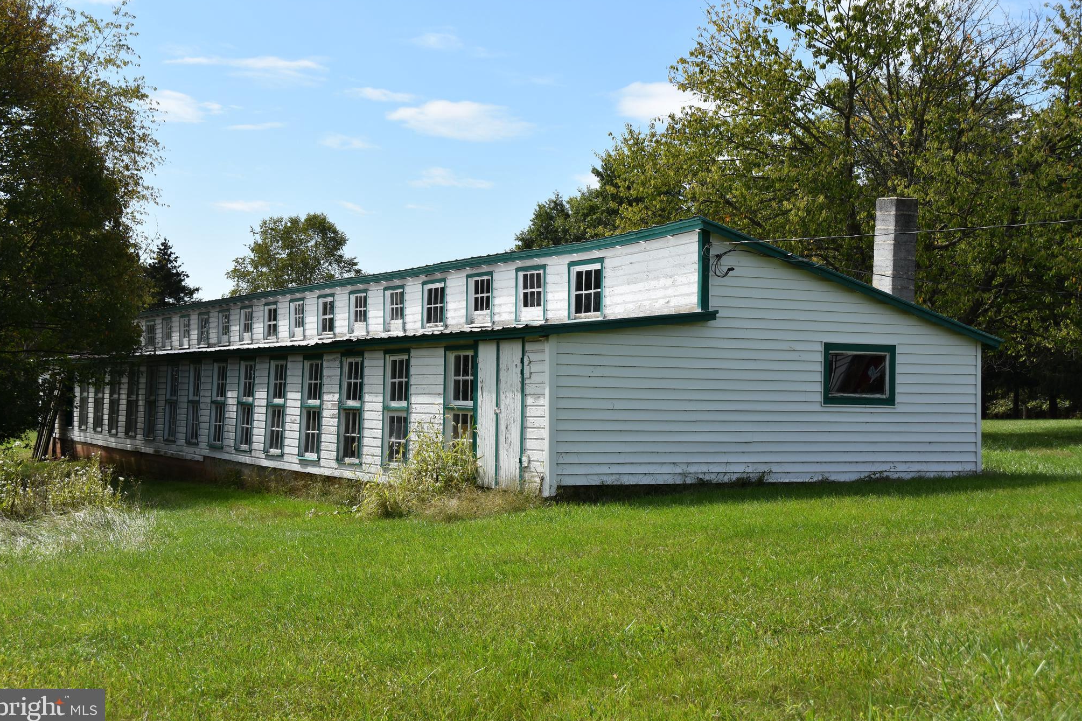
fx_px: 1563
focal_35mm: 52
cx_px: 537
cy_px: 360
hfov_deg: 38.2
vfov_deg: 26.0
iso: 180
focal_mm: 34
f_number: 8
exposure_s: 1/500
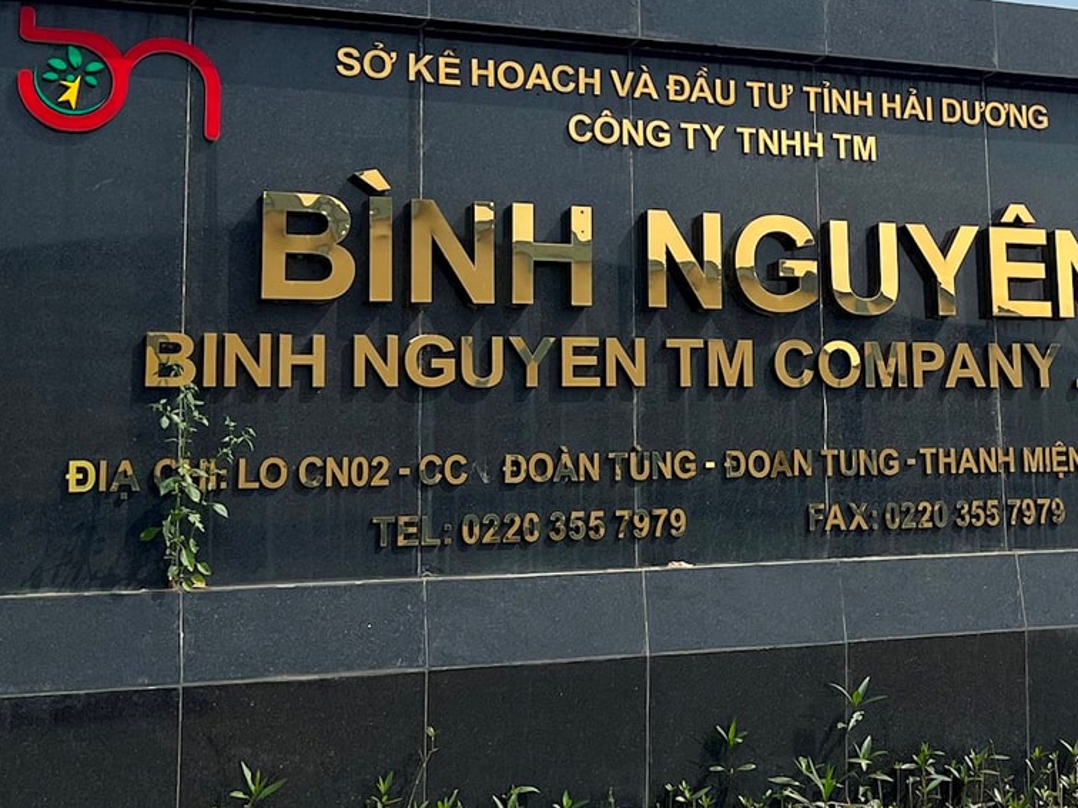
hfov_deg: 28.5
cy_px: 231
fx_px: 2055
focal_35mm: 66
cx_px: 927
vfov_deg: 22.1
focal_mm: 5.7
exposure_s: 1/6993
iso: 50
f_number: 1.5
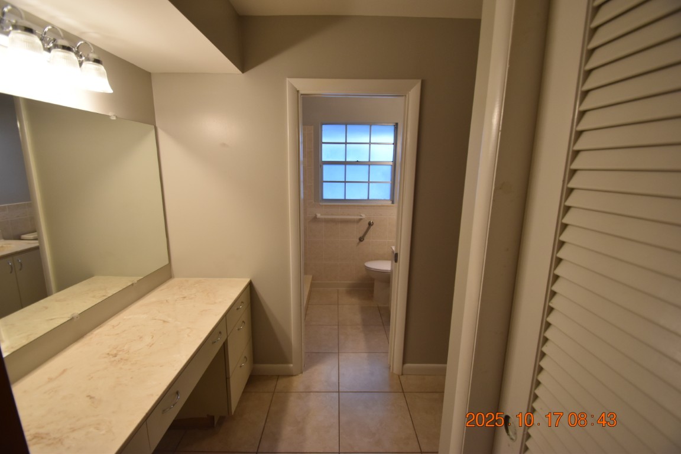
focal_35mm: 15
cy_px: 227
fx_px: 284
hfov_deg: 100.4
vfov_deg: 77.3
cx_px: 340
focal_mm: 10
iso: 800
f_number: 3.5
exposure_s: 1/125
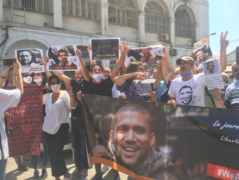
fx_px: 200
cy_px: 90
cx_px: 120
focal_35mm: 29
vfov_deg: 48.2
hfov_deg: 61.7
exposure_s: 1/879
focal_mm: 4.15
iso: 32
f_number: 2.2
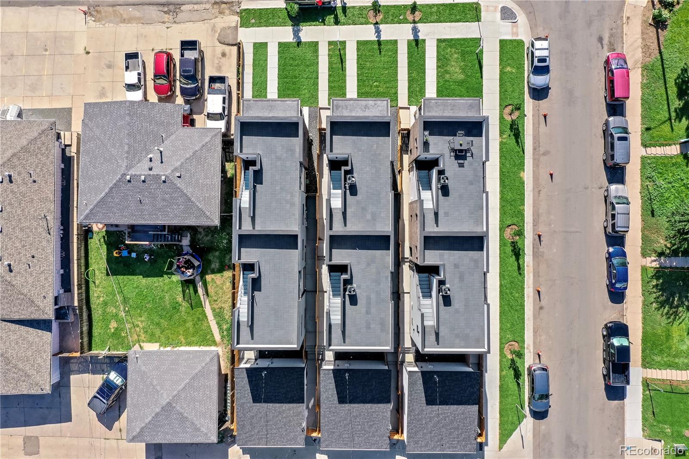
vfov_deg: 46.4
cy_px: 230
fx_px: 536
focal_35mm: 28
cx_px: 344
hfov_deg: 65.5
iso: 100
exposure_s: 1/320
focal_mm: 10.26
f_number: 5
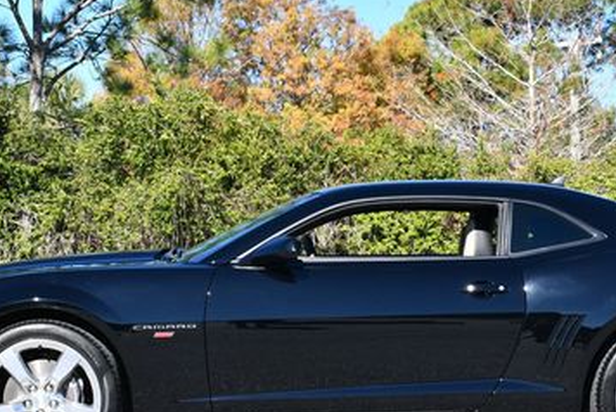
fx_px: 1661
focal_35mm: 97
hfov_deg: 21.0
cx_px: 370
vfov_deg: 14.1
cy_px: 222
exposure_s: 1/250
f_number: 8
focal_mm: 27
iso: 140
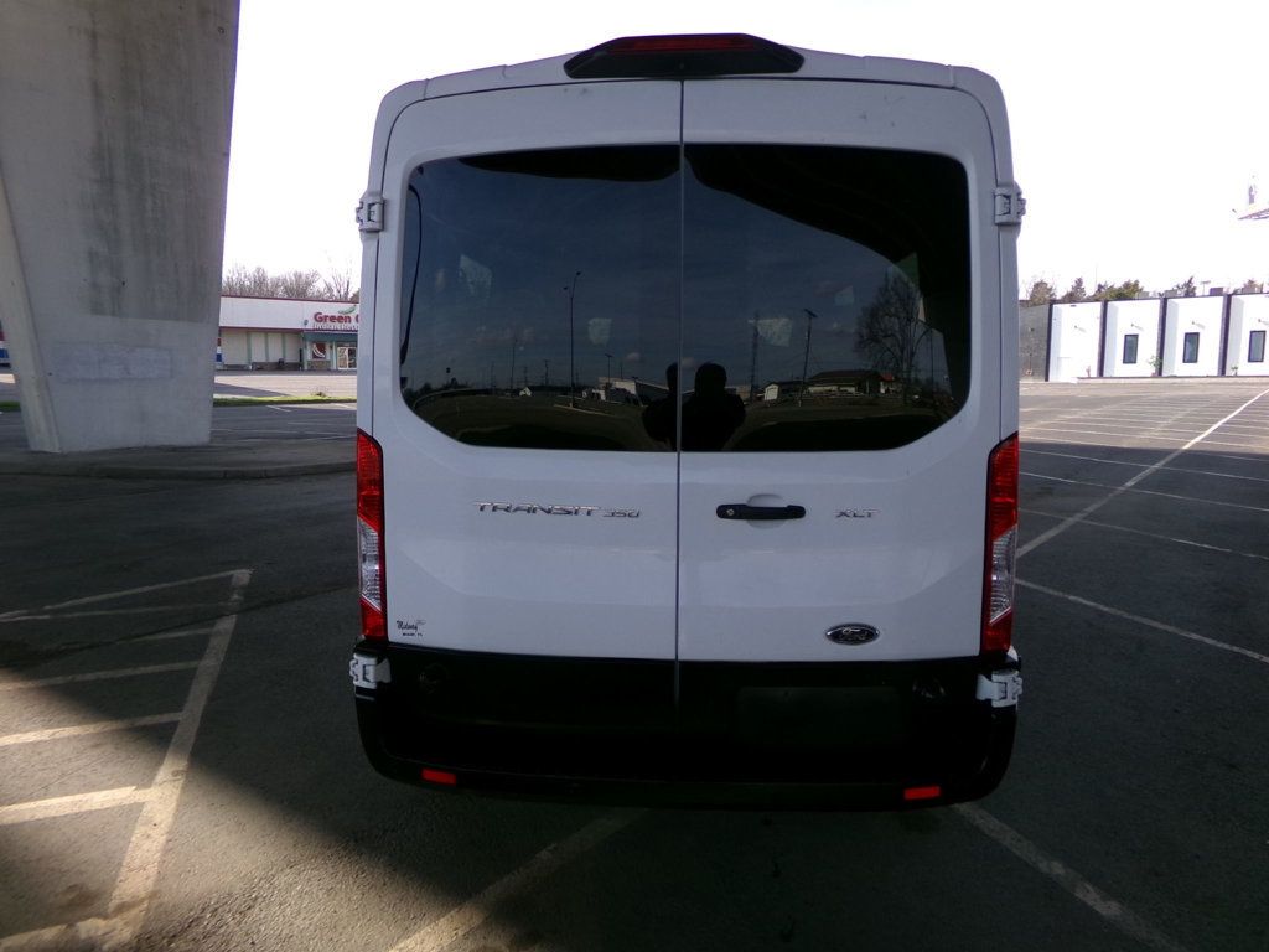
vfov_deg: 56.8
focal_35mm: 24
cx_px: 634
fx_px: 880
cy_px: 476
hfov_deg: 71.6
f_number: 3.7
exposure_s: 1/340
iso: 100
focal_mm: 4.3
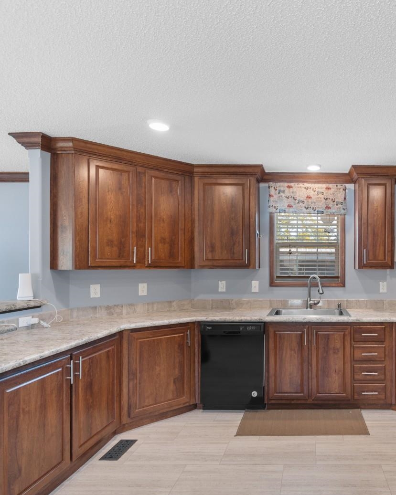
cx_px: 310
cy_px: 255
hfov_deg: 58.8
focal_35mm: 22
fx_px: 322
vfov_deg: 75.0
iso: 100
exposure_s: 1/8
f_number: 4.5
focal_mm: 10
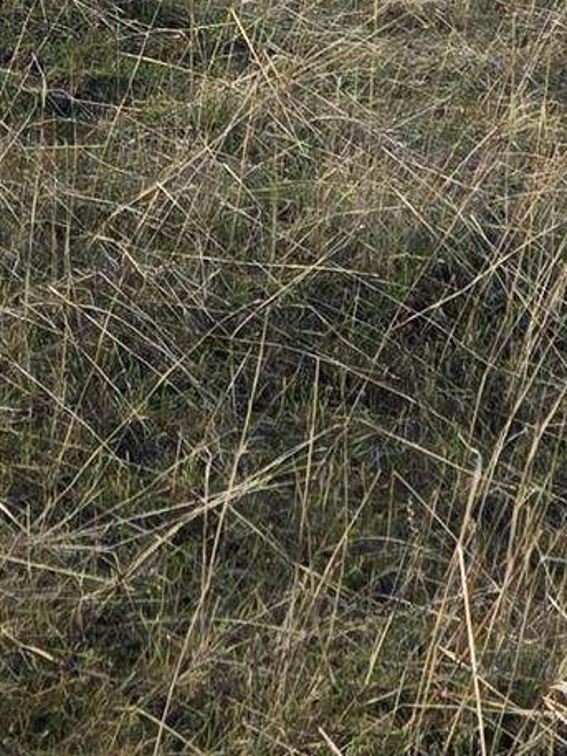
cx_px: 73
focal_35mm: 116
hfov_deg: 12.7
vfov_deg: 15.2
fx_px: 2532
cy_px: -498
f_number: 1.8
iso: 80
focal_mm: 5.4
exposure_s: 1/2140
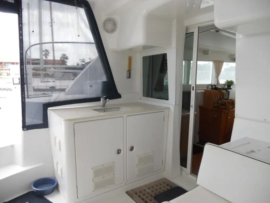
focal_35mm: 27
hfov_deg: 65.3
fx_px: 211
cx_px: 135
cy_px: 102
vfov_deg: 51.4
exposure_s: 1/60
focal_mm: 4.9
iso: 80
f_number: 3.2
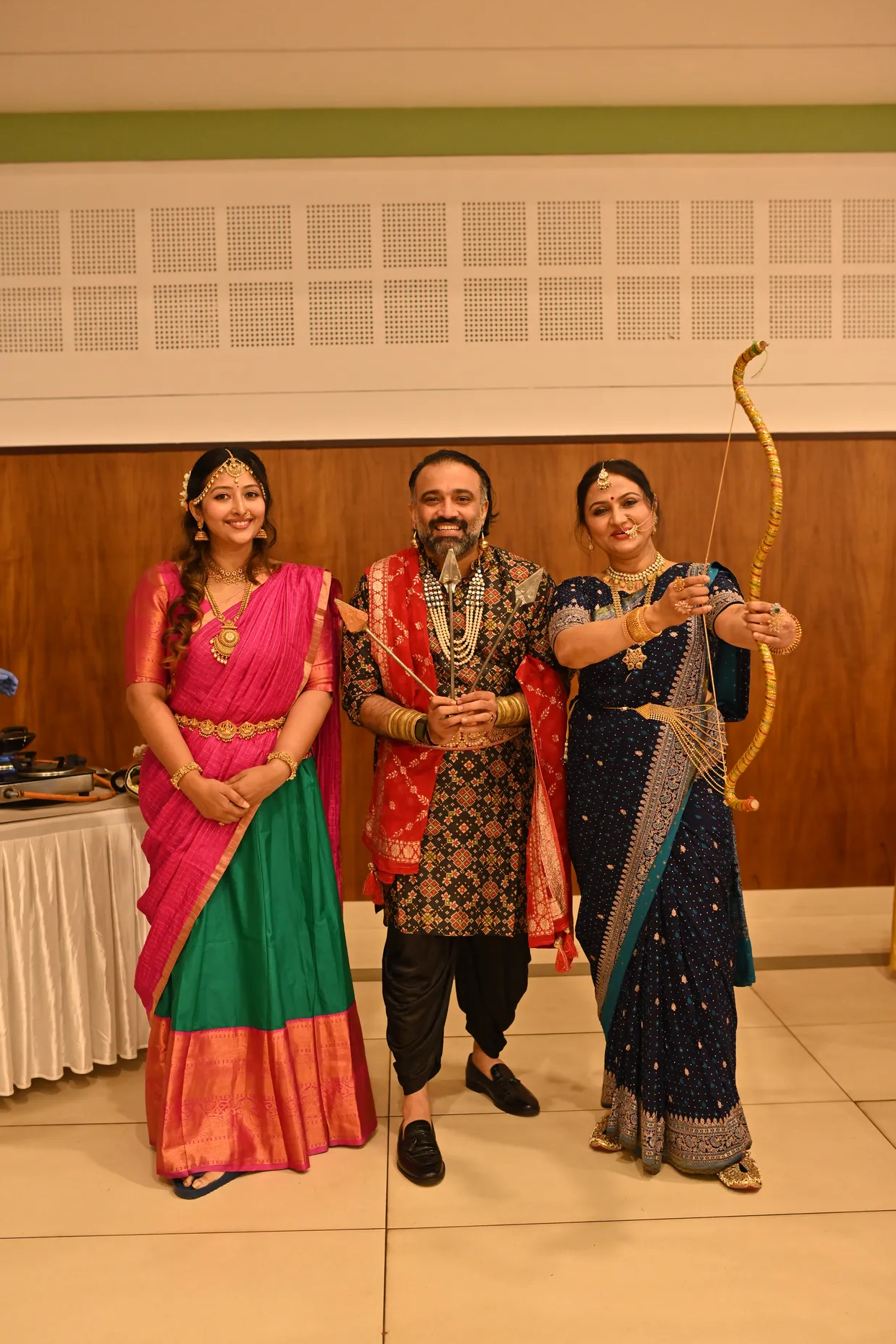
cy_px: 682
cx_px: 439
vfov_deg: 53.1
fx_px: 1344
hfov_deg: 36.9
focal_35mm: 36
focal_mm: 35
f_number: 2.2
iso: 1250
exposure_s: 1/200
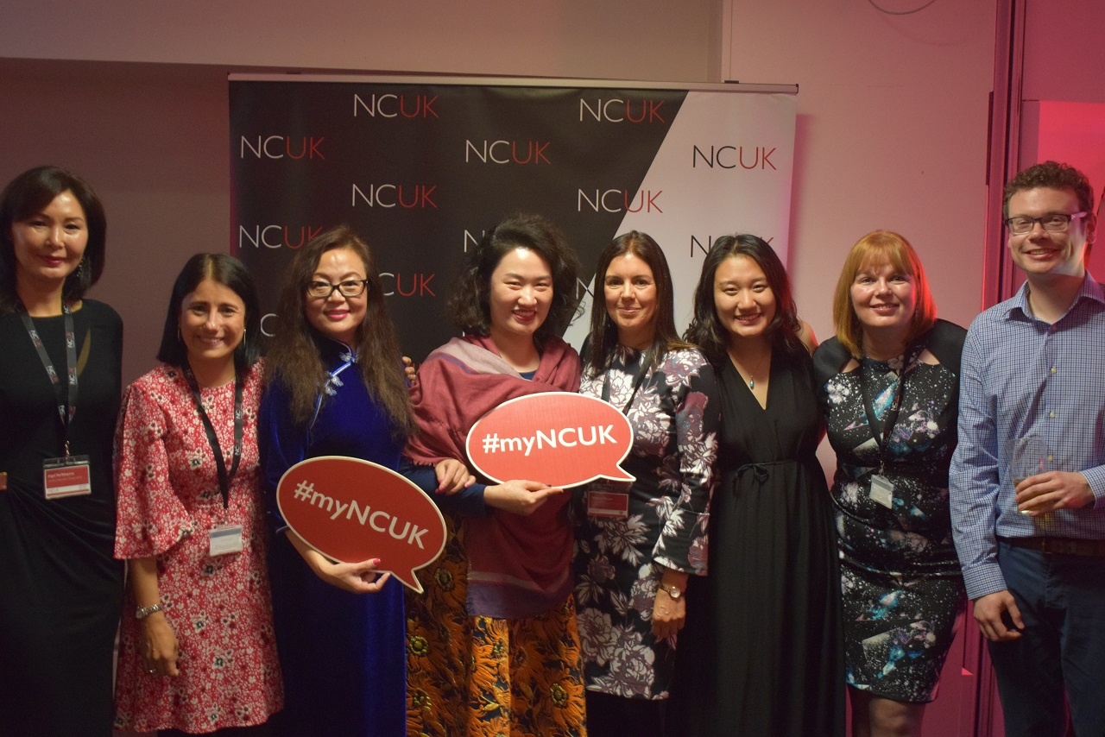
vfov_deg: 29.9
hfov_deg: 43.6
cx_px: 552
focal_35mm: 45
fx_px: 1381
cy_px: 368
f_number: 4.2
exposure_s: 1/10
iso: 3200
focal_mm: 30
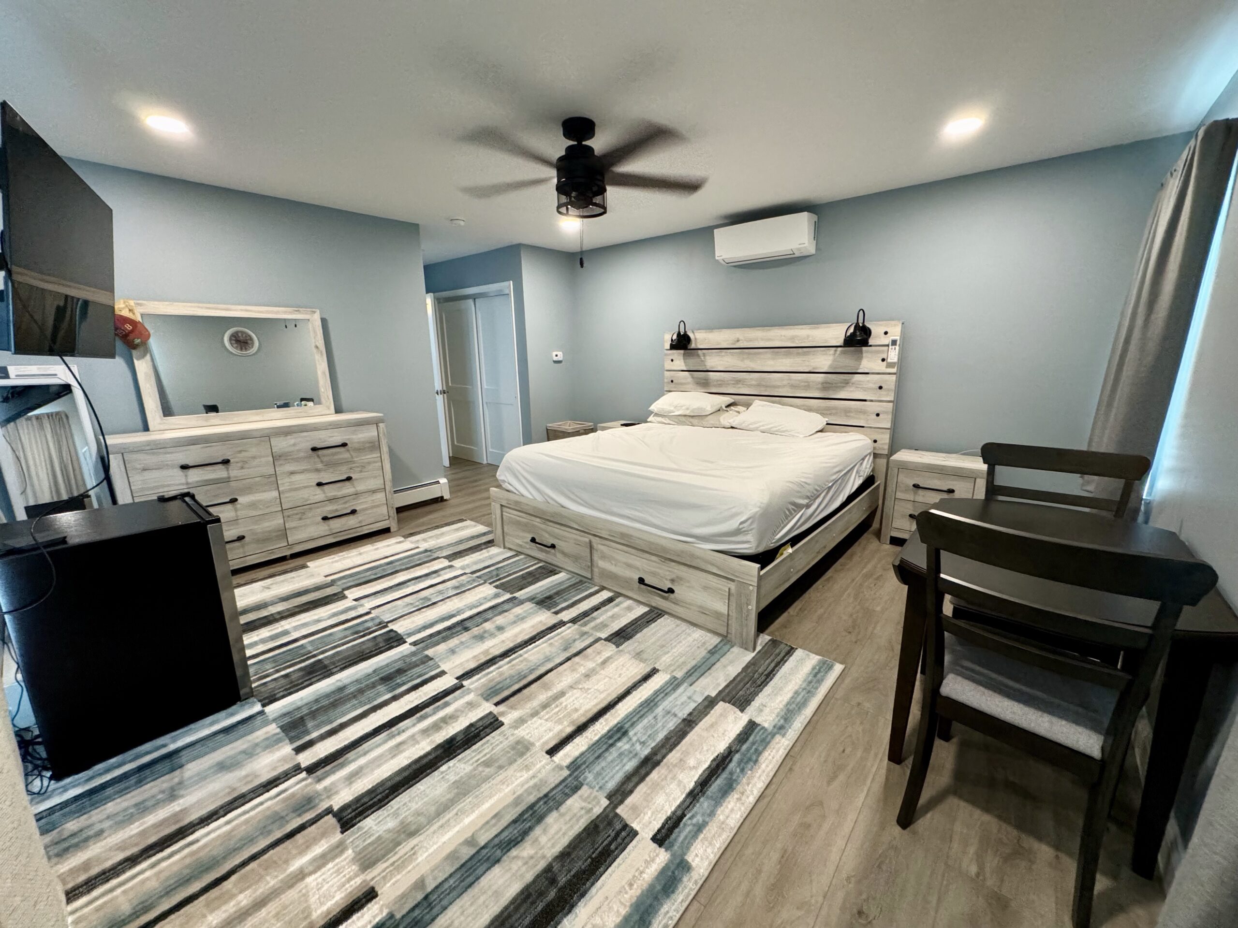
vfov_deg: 85.7
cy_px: 464
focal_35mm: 14
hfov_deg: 102.1
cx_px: 619
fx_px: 501
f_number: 2.2
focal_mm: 2.22
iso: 500
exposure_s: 1/60
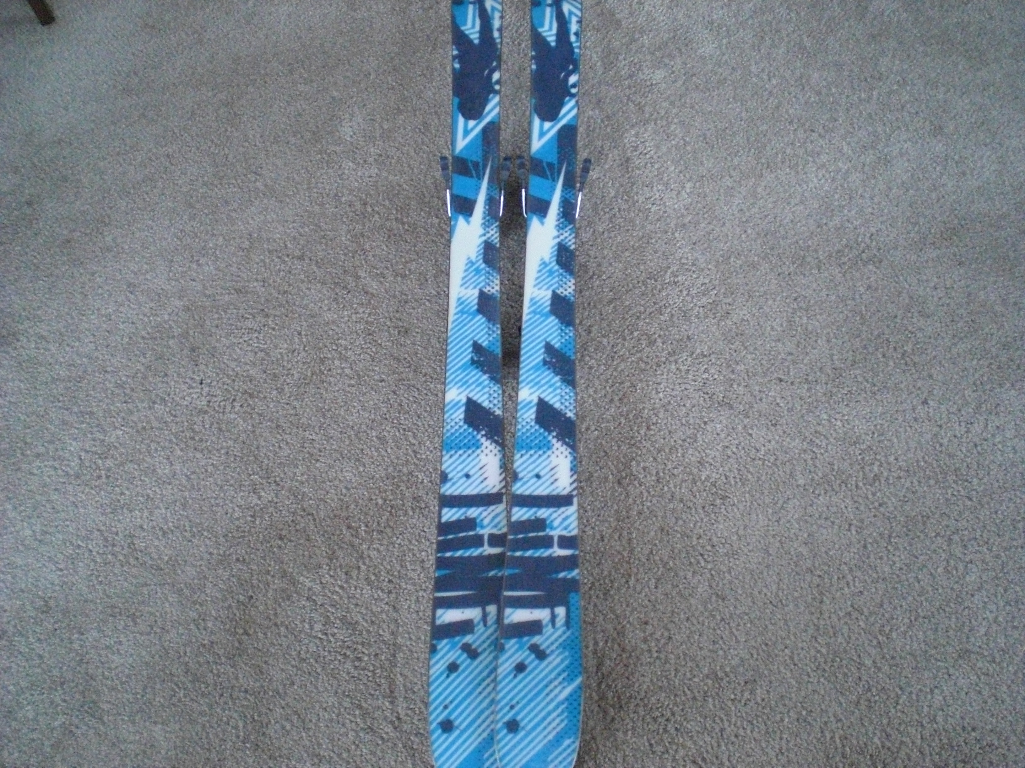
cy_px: 384
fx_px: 1125
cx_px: 512
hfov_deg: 49.0
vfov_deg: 37.7
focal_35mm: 38
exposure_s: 1/80
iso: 800
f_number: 3.1
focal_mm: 6.3
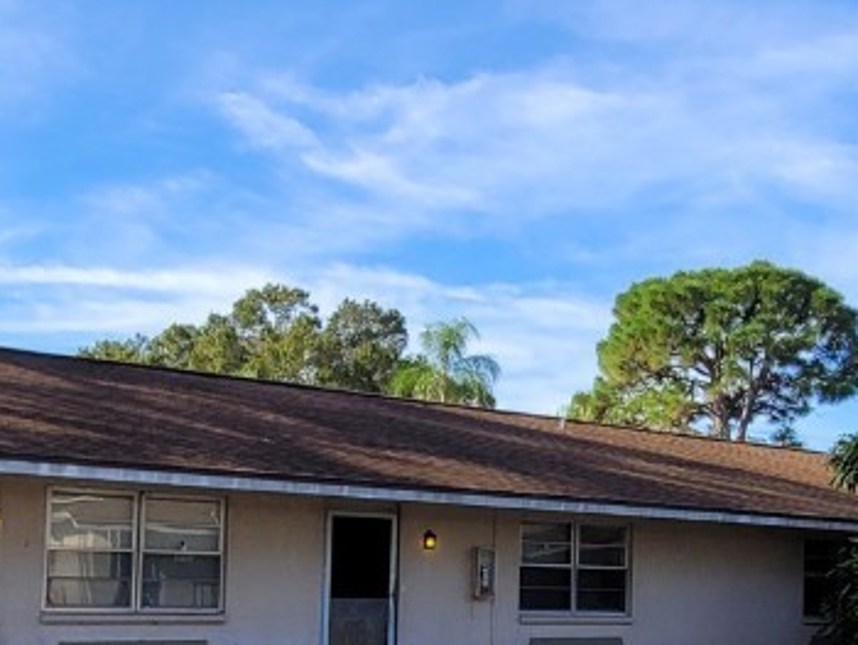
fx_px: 943
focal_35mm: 38
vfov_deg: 36.1
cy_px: 544
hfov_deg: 48.9
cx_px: 456
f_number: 2.2
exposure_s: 1/883
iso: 50
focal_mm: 2.2
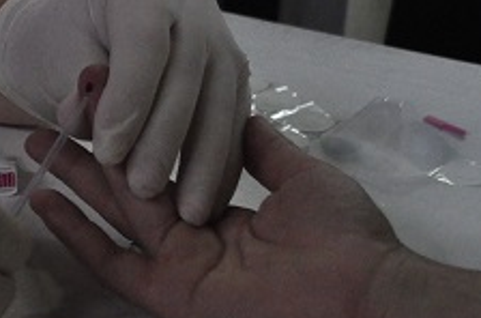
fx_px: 2145
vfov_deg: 8.5
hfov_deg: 12.7
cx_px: 92
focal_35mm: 161
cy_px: 254
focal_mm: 40
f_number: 4.5
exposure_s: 1/1000
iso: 3200
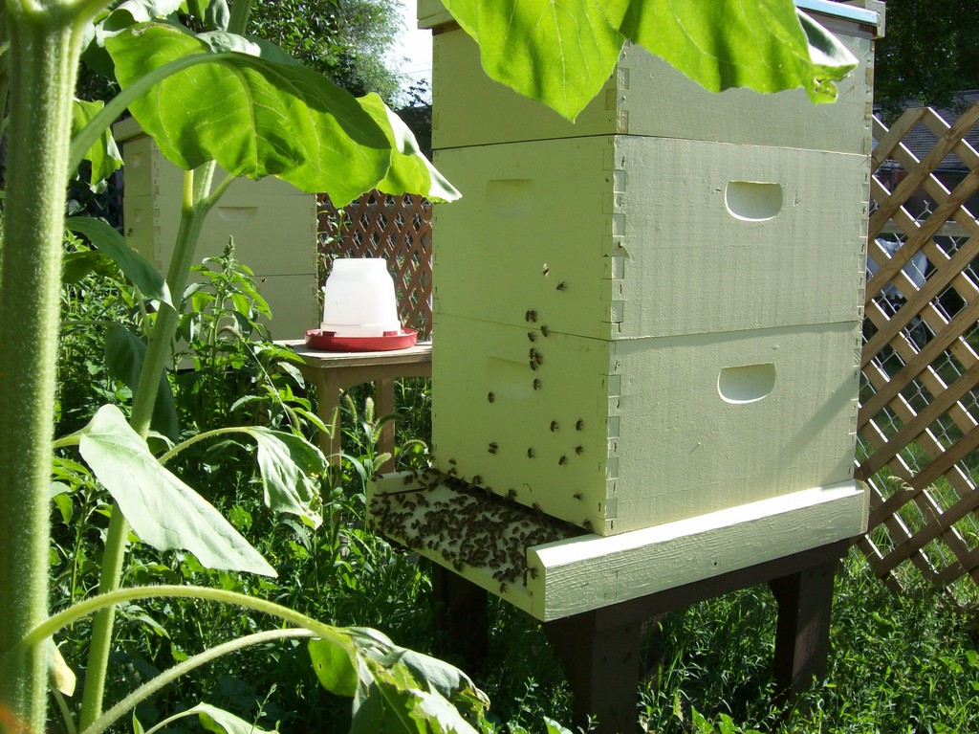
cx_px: 490
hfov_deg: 51.4
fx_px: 1018
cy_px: 367
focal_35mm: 36
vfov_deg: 39.6
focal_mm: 6
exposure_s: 1/285
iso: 80
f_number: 4.8
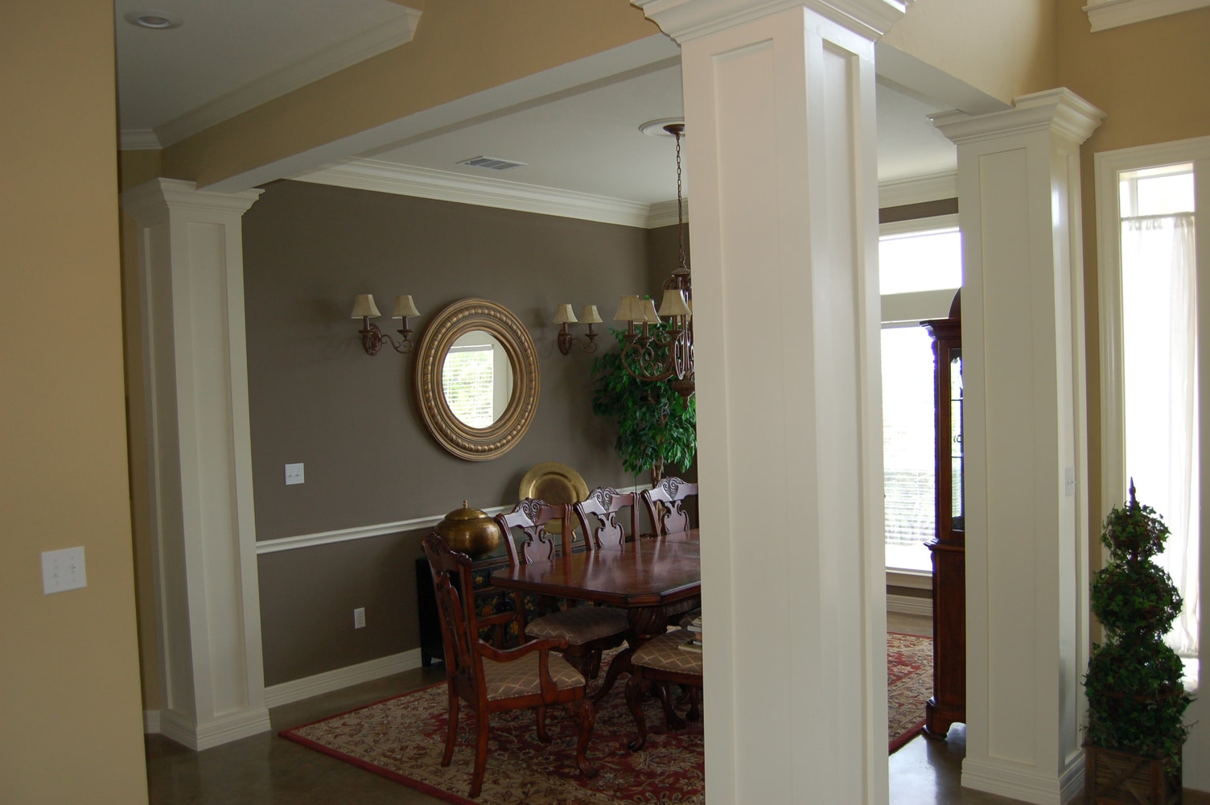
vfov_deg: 45.6
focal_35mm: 28
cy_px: 402
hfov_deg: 64.6
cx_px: 605
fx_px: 957
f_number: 3.5
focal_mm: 19
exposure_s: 1/160
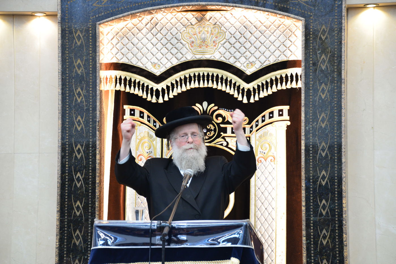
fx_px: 1485
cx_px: 198
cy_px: 132
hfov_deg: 15.2
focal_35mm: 135
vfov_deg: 10.2
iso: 1600
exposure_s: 1/100
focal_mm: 135
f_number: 5.6
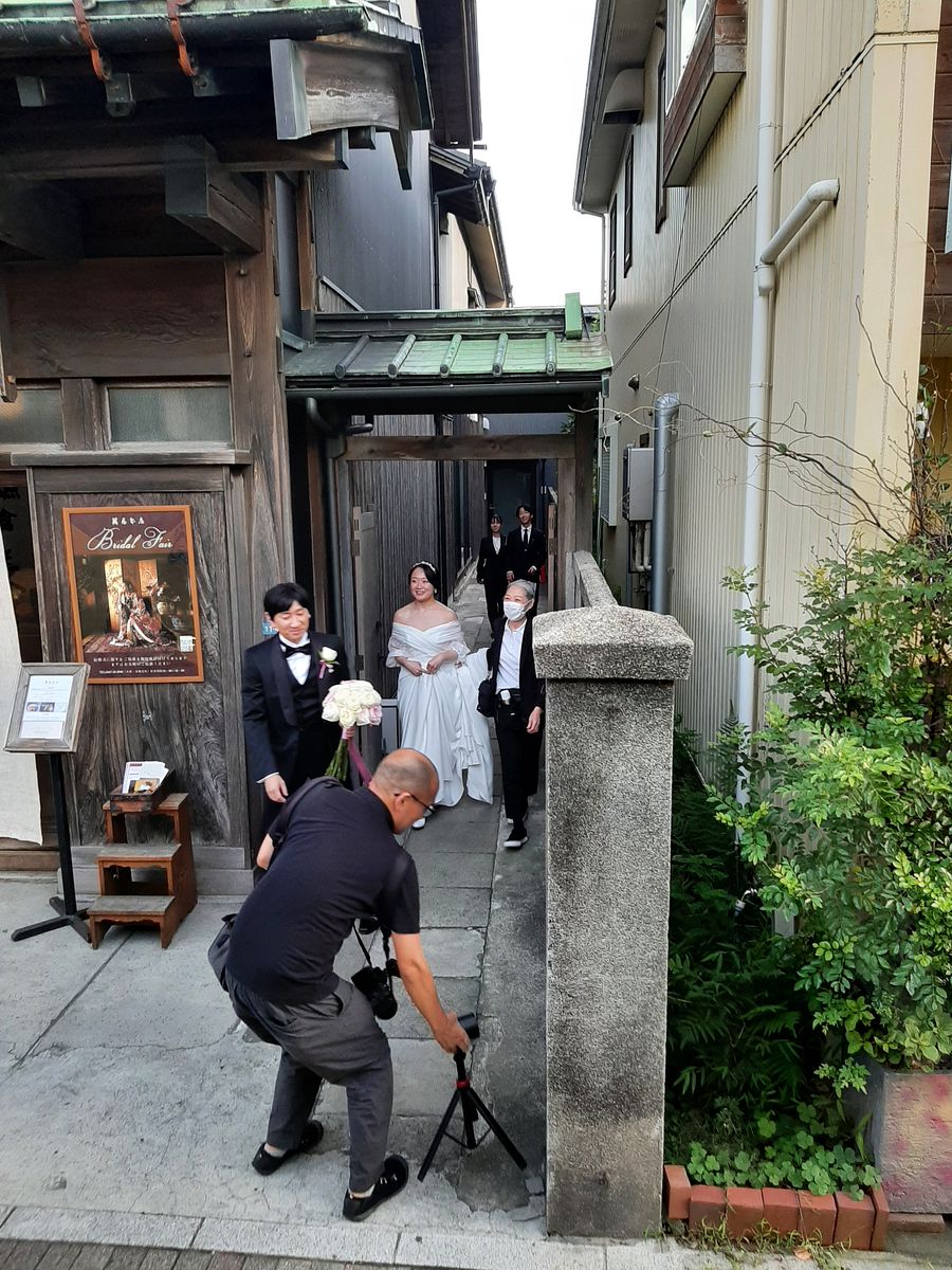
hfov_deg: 53.1
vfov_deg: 67.3
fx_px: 953
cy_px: 635
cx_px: 476
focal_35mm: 26
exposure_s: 1/50
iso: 125
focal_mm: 3.93
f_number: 1.7
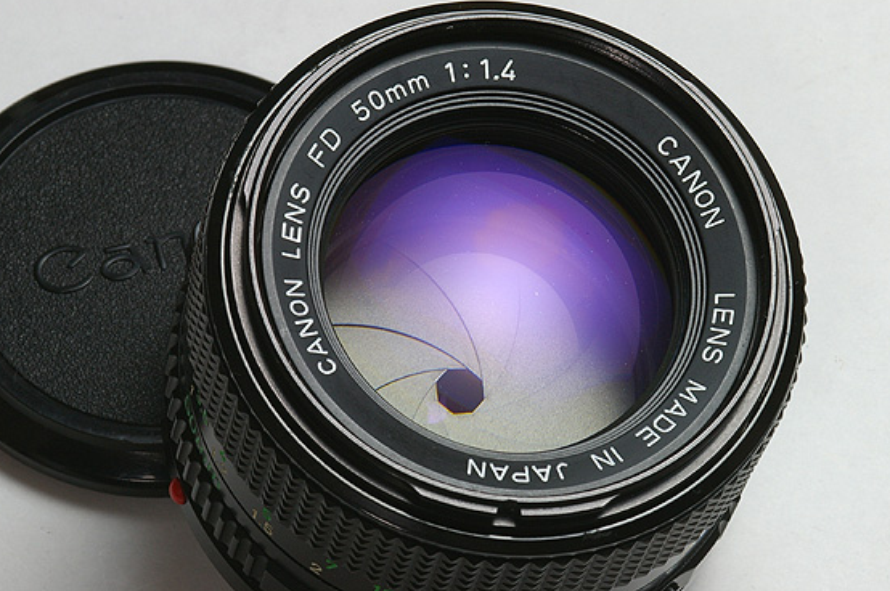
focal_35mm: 184
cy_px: 340
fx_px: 4543
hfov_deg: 11.2
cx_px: 419
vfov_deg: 7.4
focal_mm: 100
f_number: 22
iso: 200
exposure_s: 2
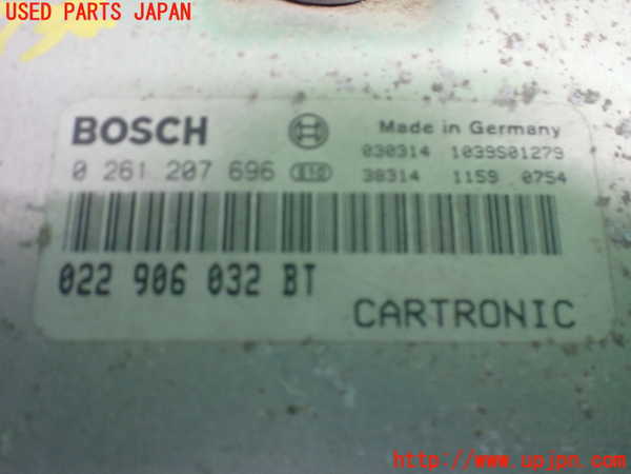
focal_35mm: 30
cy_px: 237
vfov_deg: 46.8
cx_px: 316
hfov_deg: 60.0
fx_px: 547
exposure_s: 1/30
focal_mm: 5.4
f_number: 2.3
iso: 800
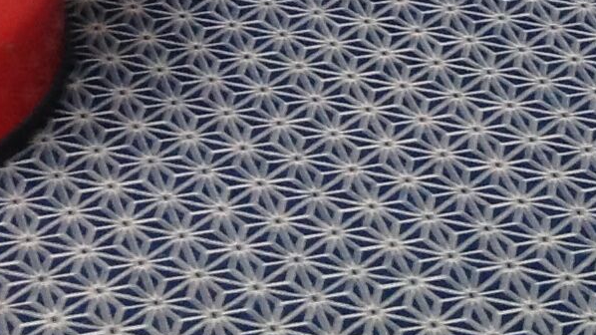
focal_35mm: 165
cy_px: -539
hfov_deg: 12.9
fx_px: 2607
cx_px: 66
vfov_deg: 6.8
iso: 80
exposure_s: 1/15
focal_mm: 4.28
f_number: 2.4
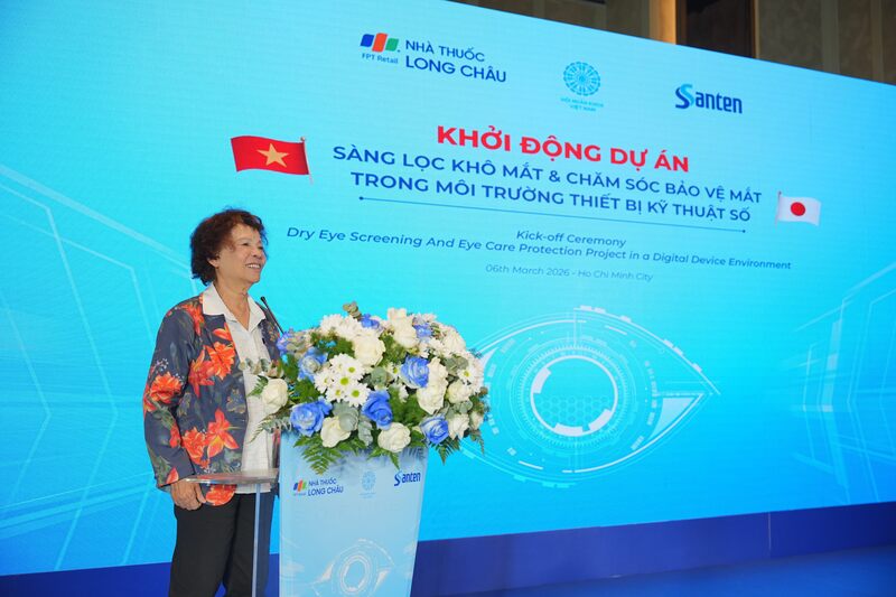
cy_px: 298
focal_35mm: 40
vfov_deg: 33.4
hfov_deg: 48.5
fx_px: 995
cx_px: 448
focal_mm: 40
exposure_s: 1/200
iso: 400
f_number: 3.5
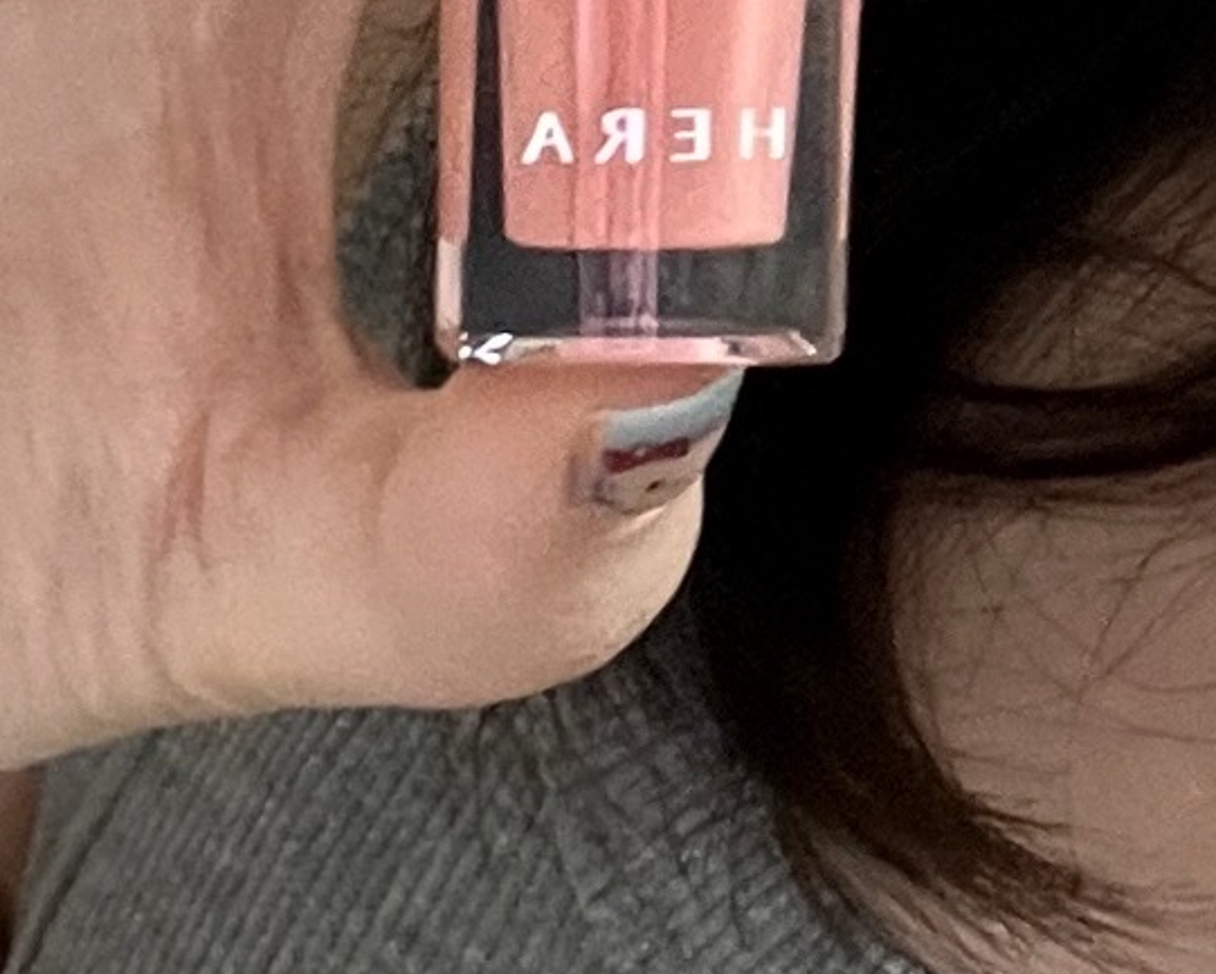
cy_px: -578
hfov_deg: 11.1
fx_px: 6011
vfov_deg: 9.0
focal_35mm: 167
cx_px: 1859
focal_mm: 2.71
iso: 400
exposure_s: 1/56
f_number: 2.2
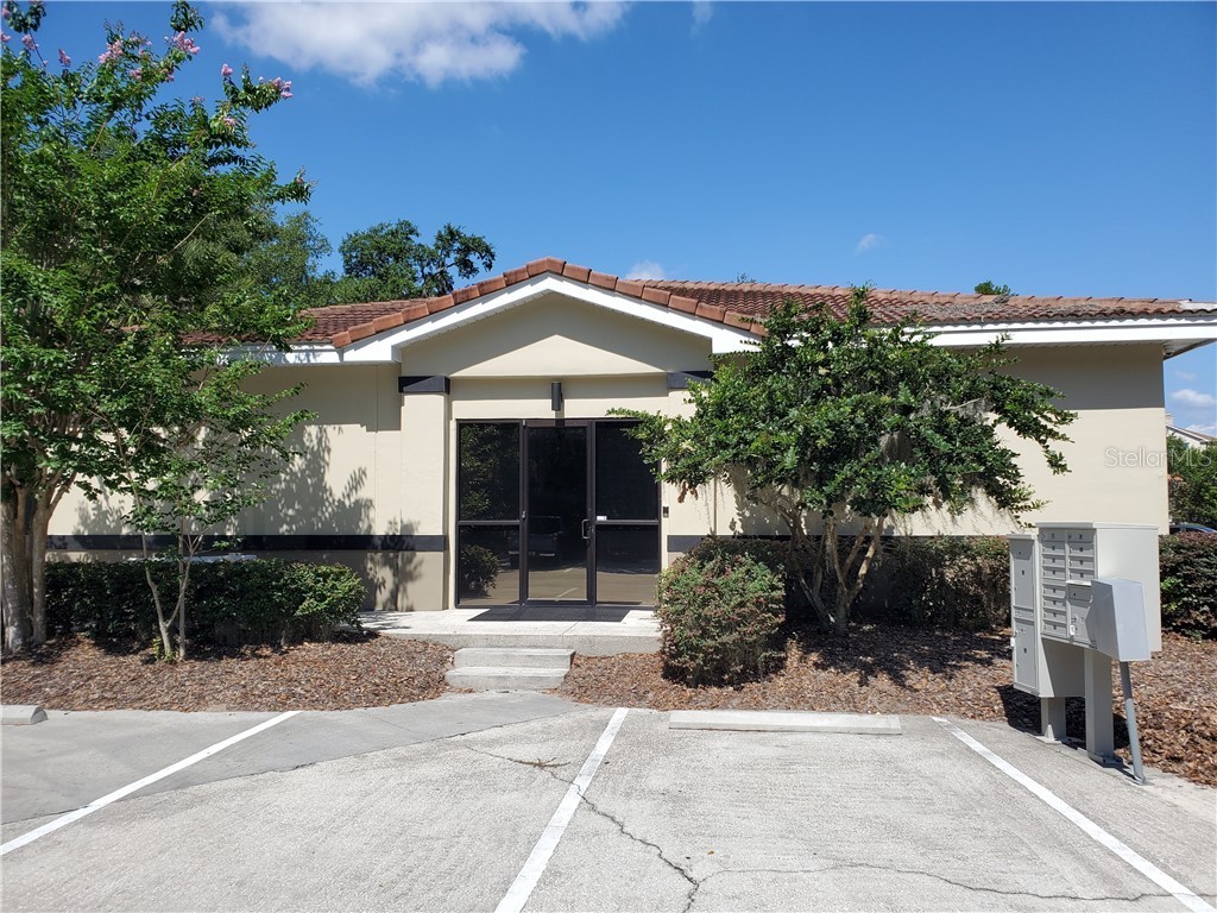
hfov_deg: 67.3
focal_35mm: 26
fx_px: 914
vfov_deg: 53.1
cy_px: 456
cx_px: 608
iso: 50
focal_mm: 4.3
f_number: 2.4
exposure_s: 1/1593
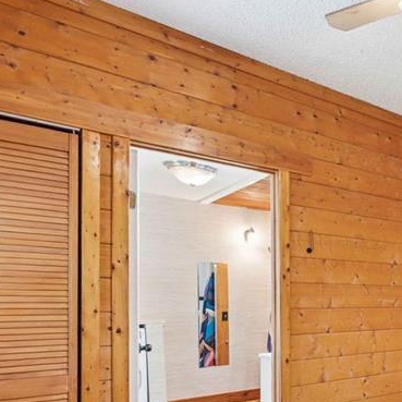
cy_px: 299
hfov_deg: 35.2
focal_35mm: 33
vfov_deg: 48.0
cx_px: 516
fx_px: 434
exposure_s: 1/1.67
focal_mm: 14
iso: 800
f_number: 11
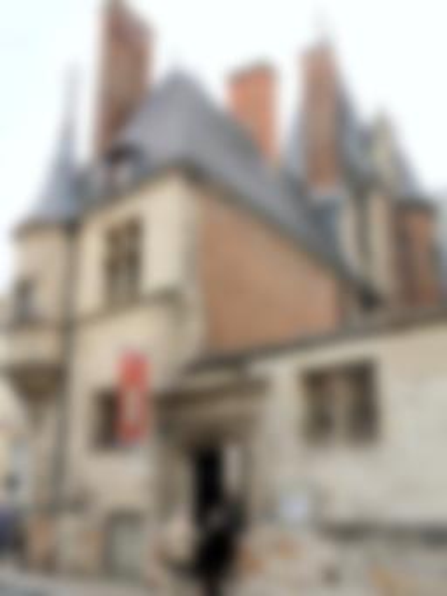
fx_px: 654
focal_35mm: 38
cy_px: 298
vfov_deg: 49.0
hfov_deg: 37.7
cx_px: 224
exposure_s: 1/200
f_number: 5.6
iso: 100
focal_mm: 8
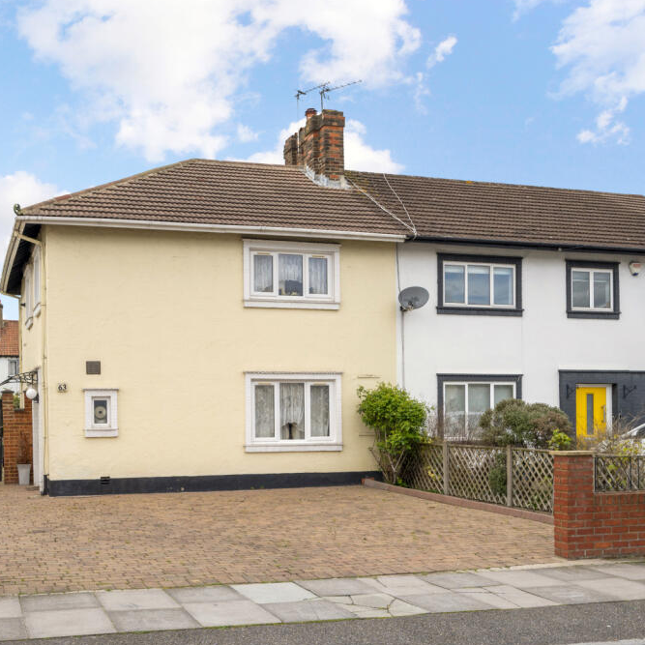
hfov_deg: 52.2
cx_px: 181
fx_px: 632
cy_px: 322
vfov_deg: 54.0
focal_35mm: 30
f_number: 8
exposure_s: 1/320
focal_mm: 23
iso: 250
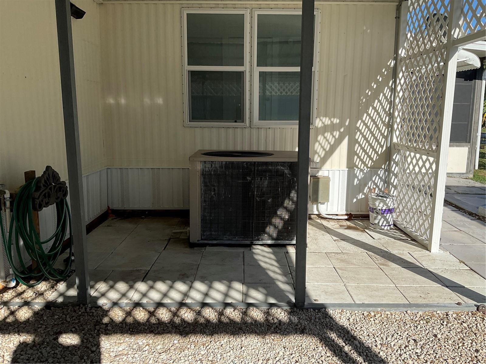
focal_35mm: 29
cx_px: 243
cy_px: 182
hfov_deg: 61.7
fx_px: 407
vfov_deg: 48.2
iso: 16
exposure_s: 1/1626
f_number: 1.8
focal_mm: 3
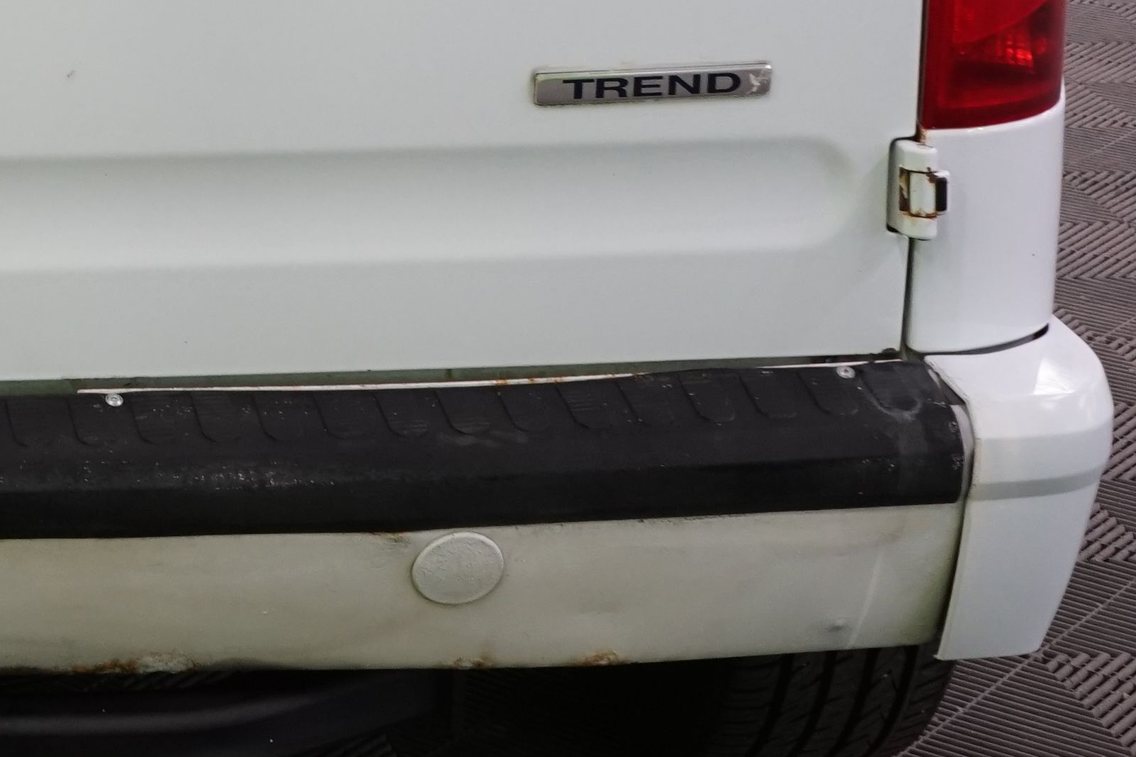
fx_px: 3661
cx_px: -442
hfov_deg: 16.4
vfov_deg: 11.2
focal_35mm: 116
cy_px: -452
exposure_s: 1/30
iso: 1000
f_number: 10
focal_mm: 31
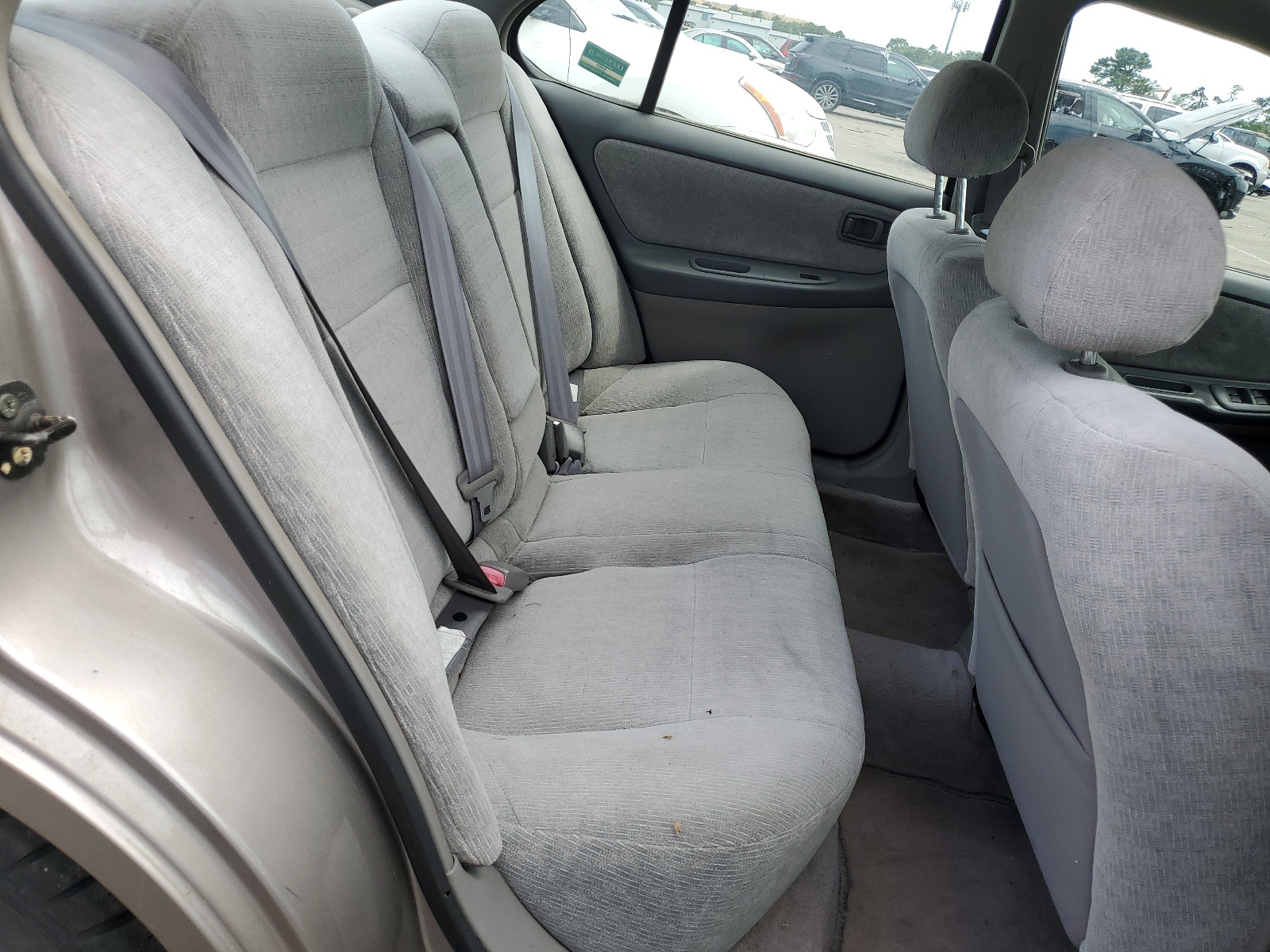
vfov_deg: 53.1
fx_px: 954
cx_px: 635
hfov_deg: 67.3
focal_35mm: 26
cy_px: 476
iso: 50
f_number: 1.5
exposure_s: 1/909
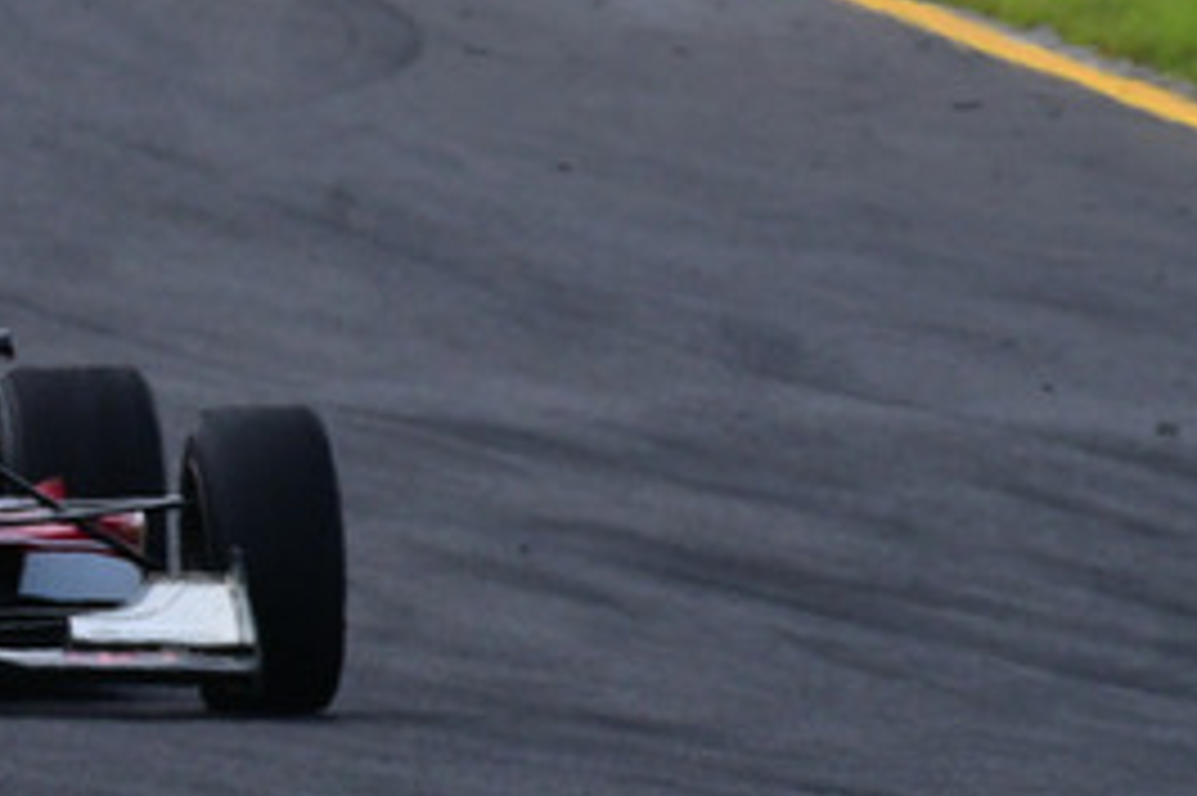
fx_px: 75029
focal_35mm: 2258
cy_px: 270
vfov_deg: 0.6
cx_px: -594
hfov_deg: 0.9
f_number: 13
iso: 800
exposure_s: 1/640
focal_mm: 500
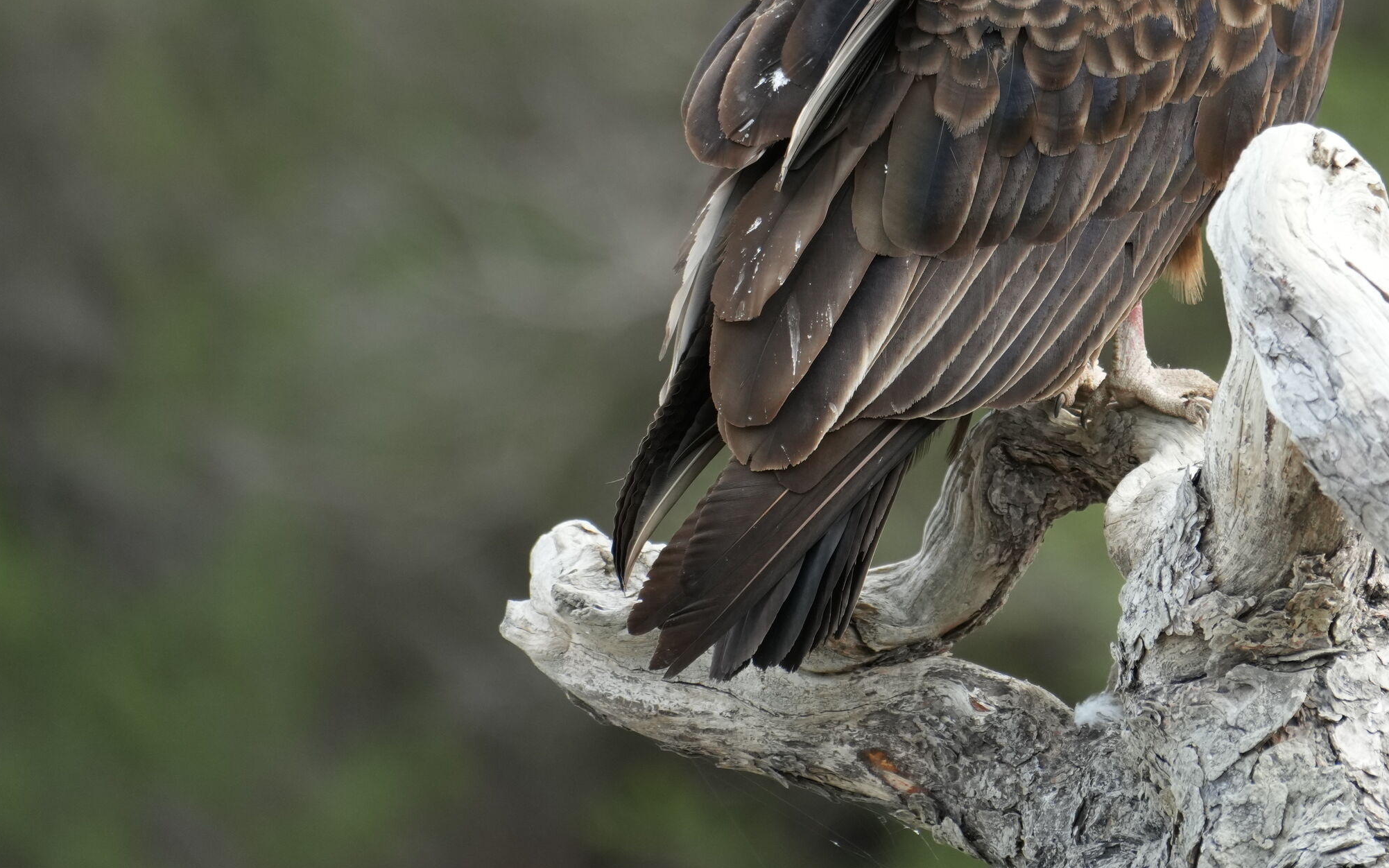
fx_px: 21881
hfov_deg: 3.6
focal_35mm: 578
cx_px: 1101
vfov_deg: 2.3
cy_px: 26
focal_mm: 263
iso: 800
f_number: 7.1
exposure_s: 1/500
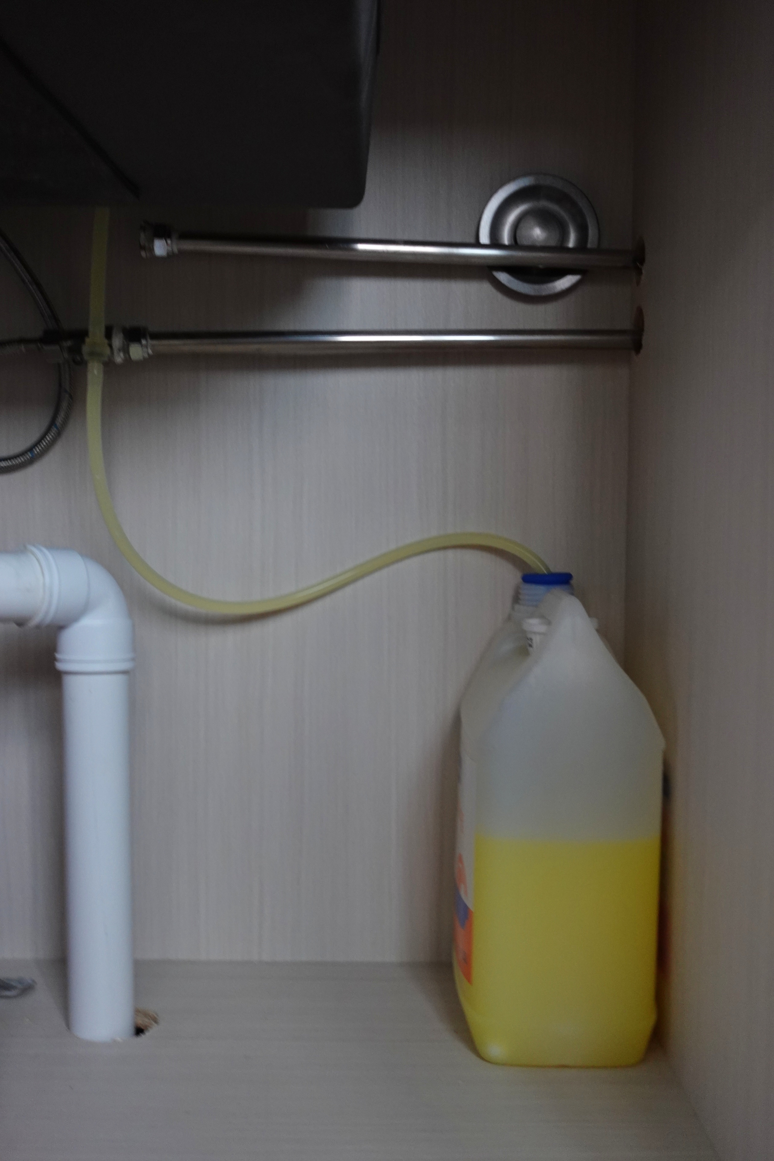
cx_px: 387
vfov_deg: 46.4
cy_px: 580
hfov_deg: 31.9
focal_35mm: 42
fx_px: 1354
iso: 800
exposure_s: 1/20
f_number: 2.8
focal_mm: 15.87
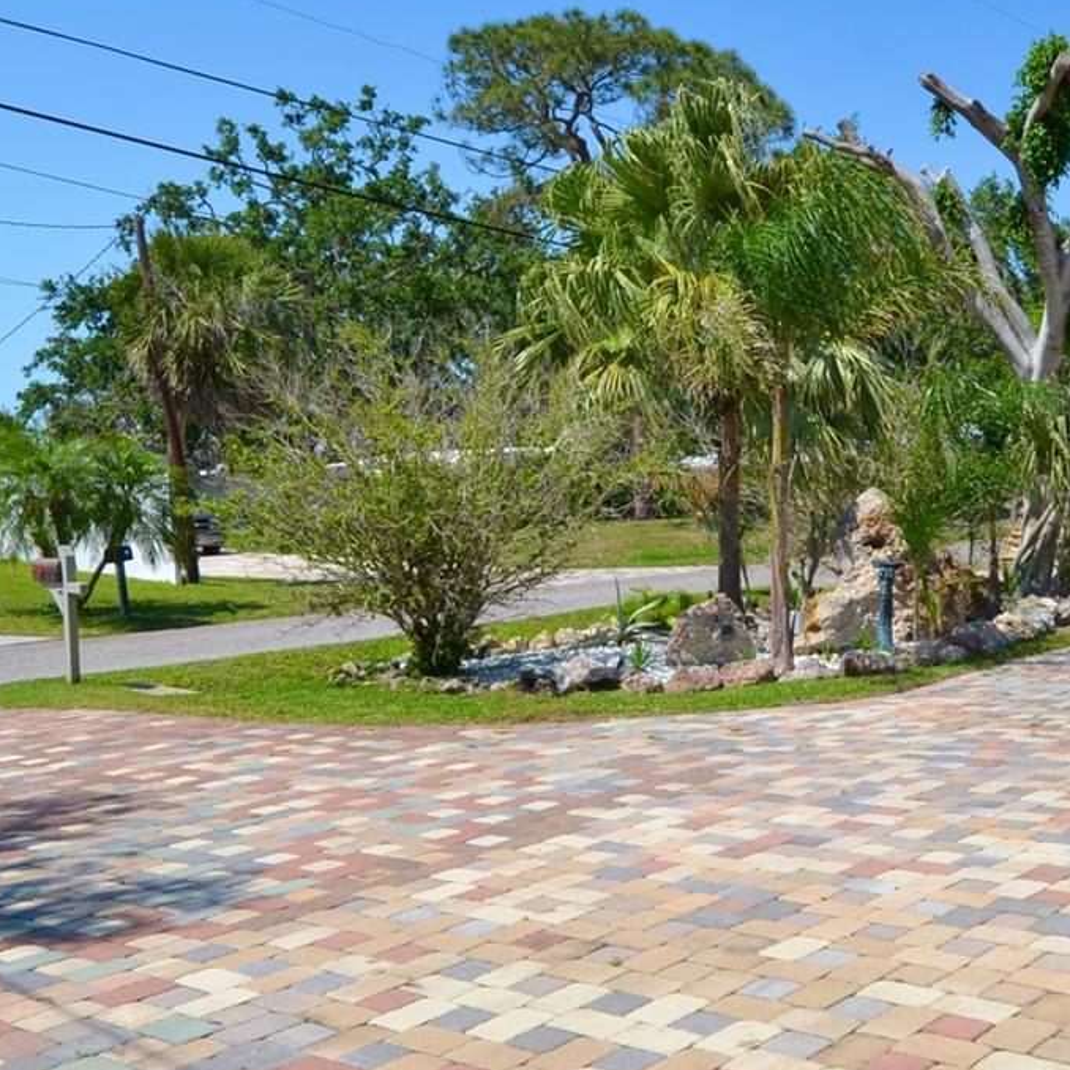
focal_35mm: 42
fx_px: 1469
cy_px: 668
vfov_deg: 39.8
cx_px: 718
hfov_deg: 39.5
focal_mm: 14
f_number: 9
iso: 100
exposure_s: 1/320
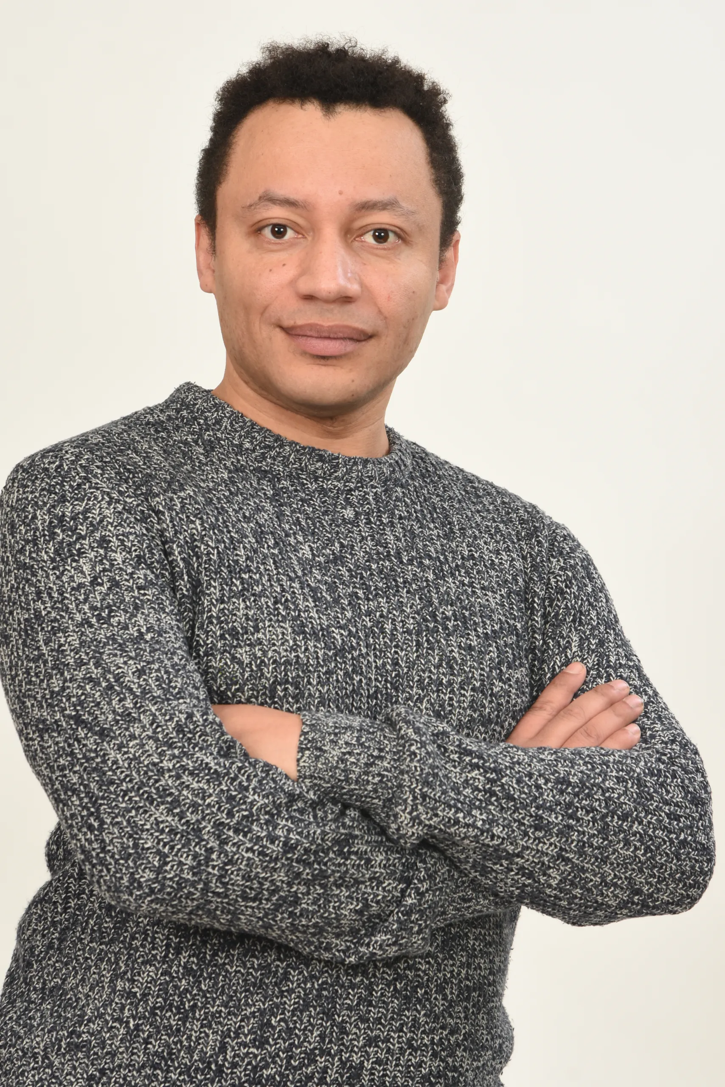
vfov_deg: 14.9
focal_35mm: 138
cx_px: 362
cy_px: 544
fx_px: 4166
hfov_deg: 9.9
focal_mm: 92
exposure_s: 1/125
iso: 200
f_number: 7.1
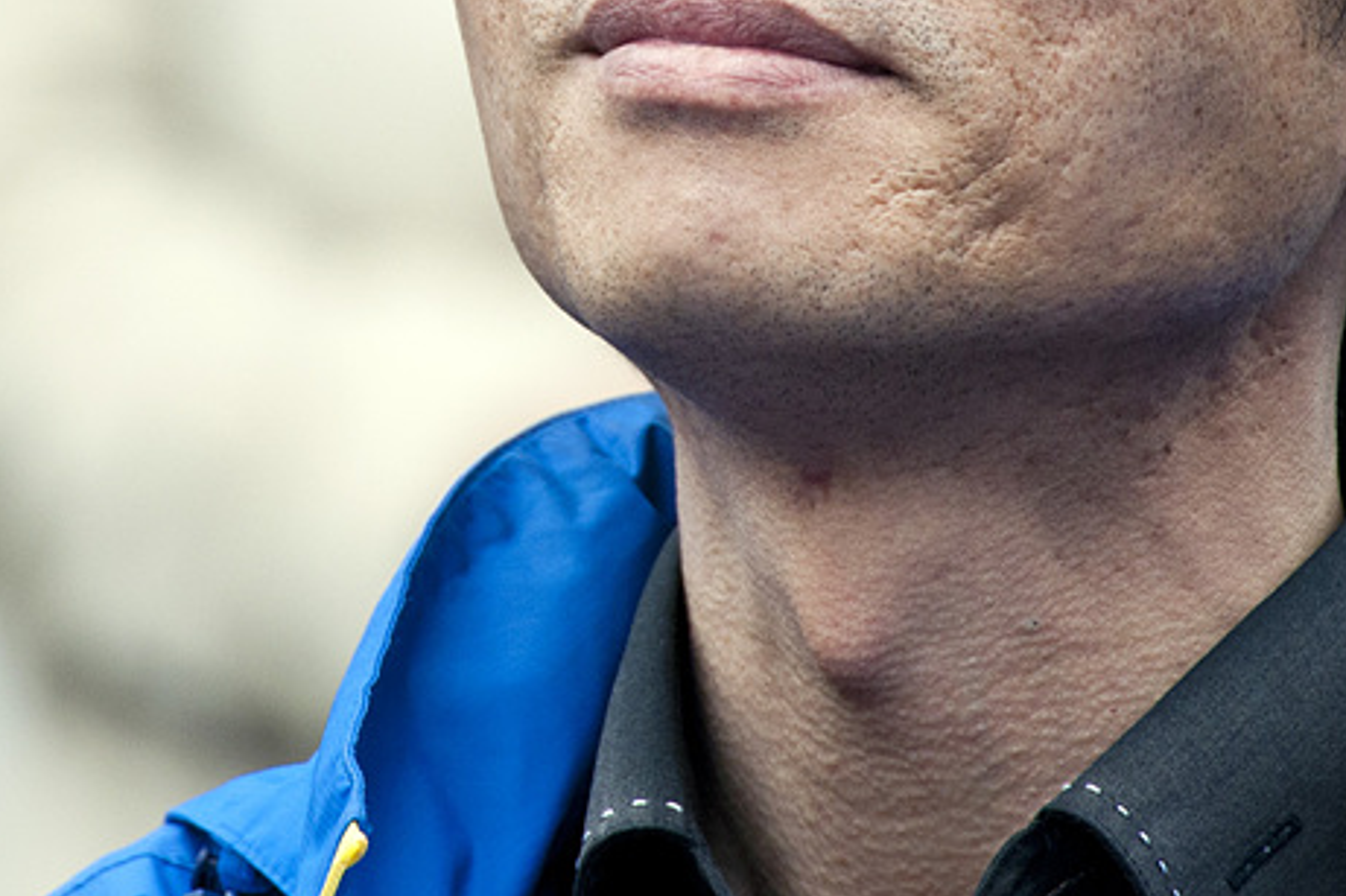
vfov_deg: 1.1
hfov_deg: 1.6
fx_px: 48623
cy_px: 41
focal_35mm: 1301
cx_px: 426
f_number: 6.3
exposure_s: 1/200
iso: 400
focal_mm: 500
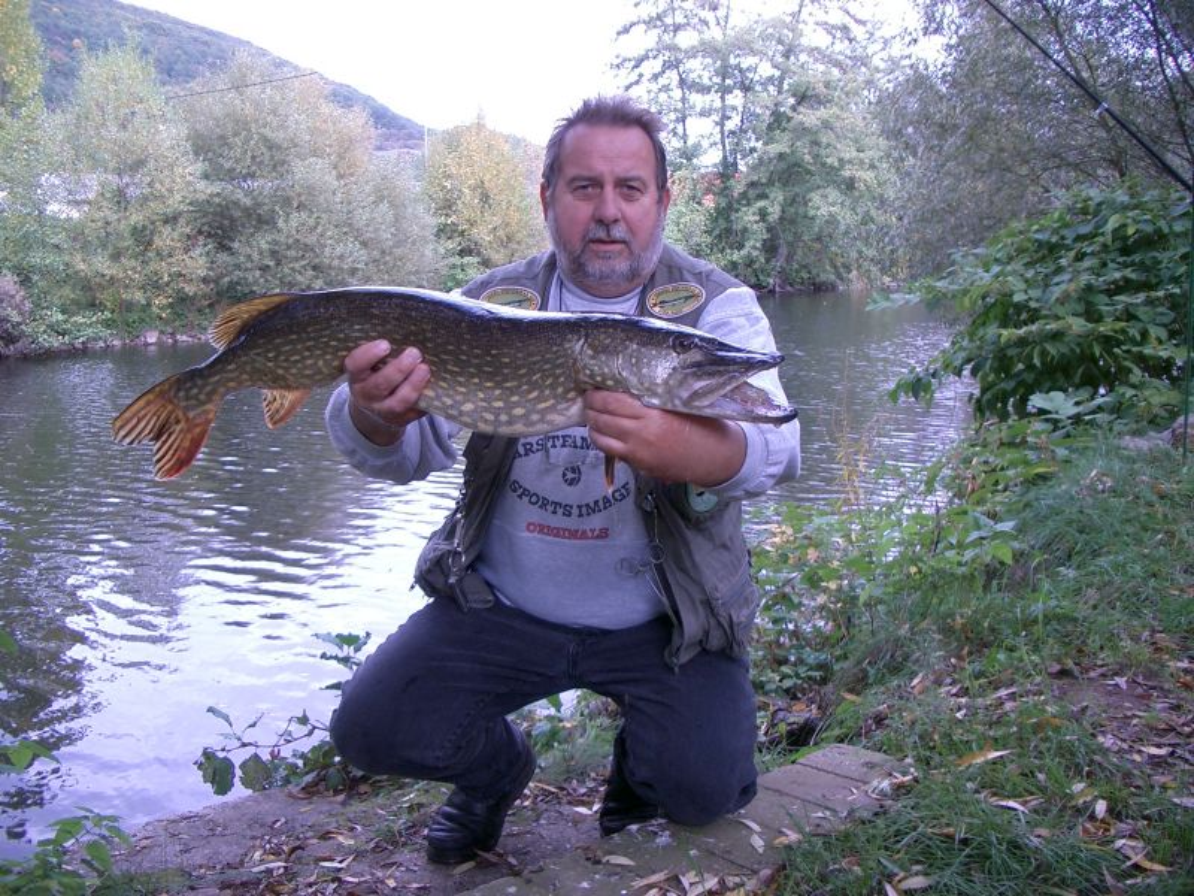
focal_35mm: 35
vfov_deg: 40.7
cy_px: 448
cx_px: 597
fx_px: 1207
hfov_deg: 52.6
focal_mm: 5.8
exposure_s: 1/100
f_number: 2.6
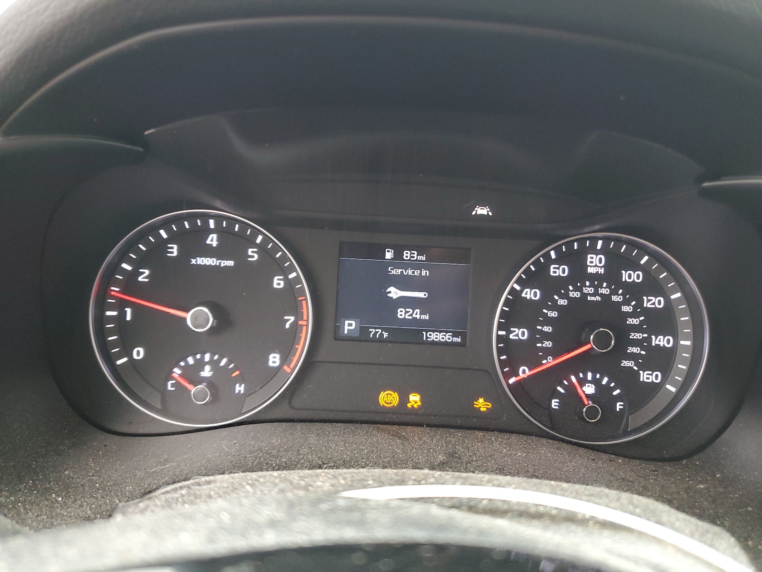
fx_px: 572
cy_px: 286
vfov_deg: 53.1
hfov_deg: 67.3
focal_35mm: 26
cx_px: 381
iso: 209
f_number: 1.5
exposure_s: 1/60.2
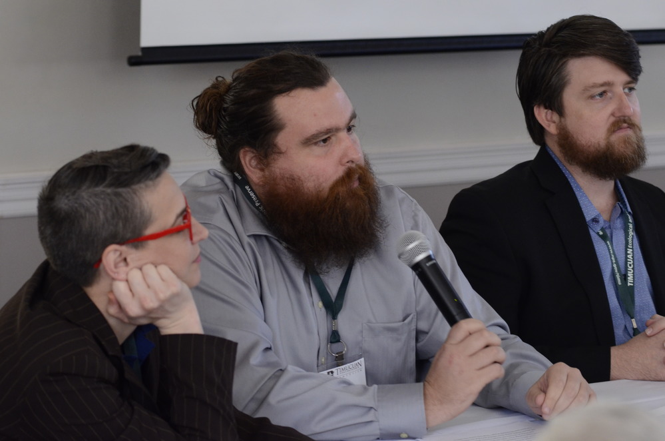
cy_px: 220
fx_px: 2378
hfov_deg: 15.9
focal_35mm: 129
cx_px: 332
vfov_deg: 10.6
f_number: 5.6
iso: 1600
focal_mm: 86
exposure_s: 1/80
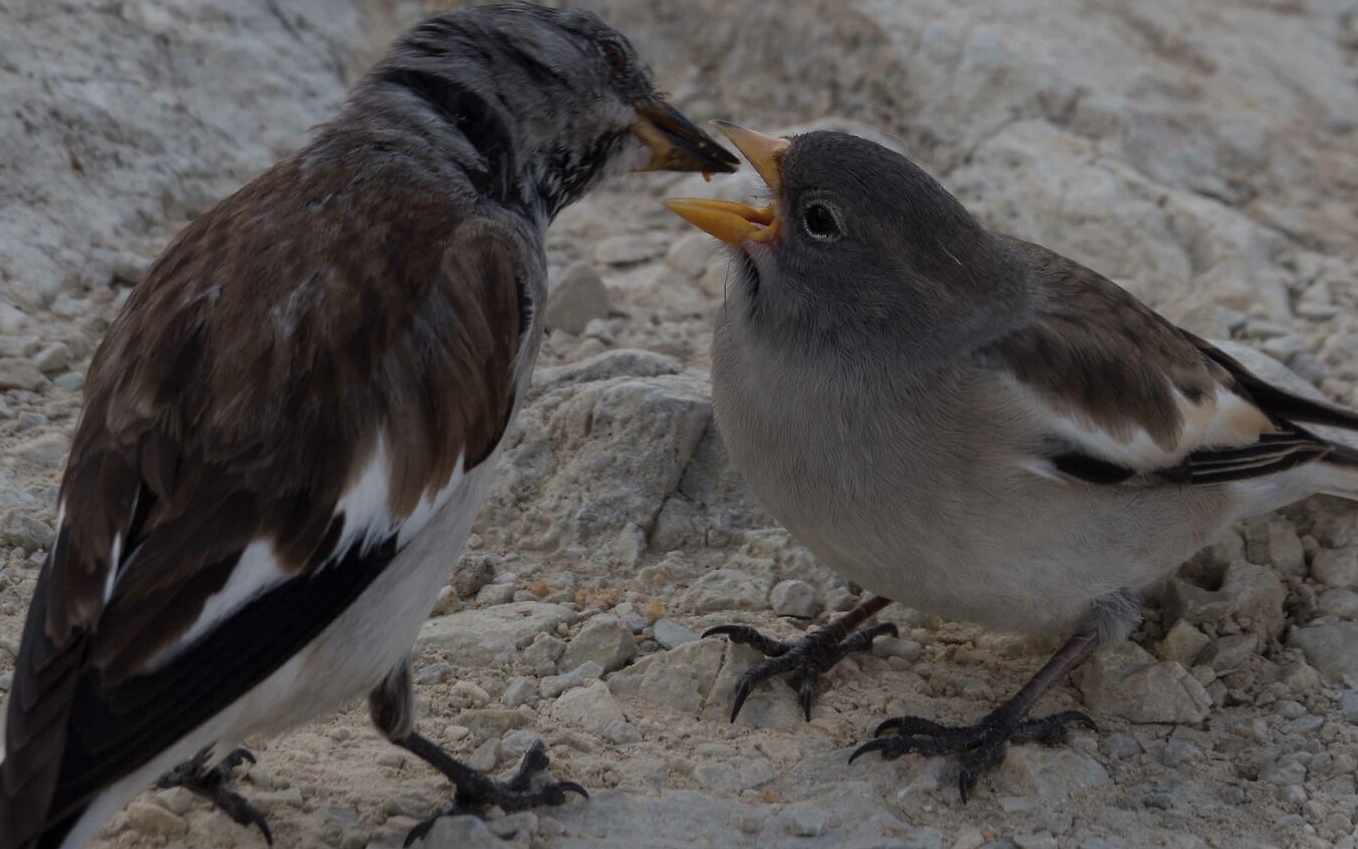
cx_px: 866
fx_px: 20801
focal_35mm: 562
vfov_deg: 2.3
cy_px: 105
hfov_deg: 3.7
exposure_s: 1/160
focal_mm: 150
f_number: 8
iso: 64
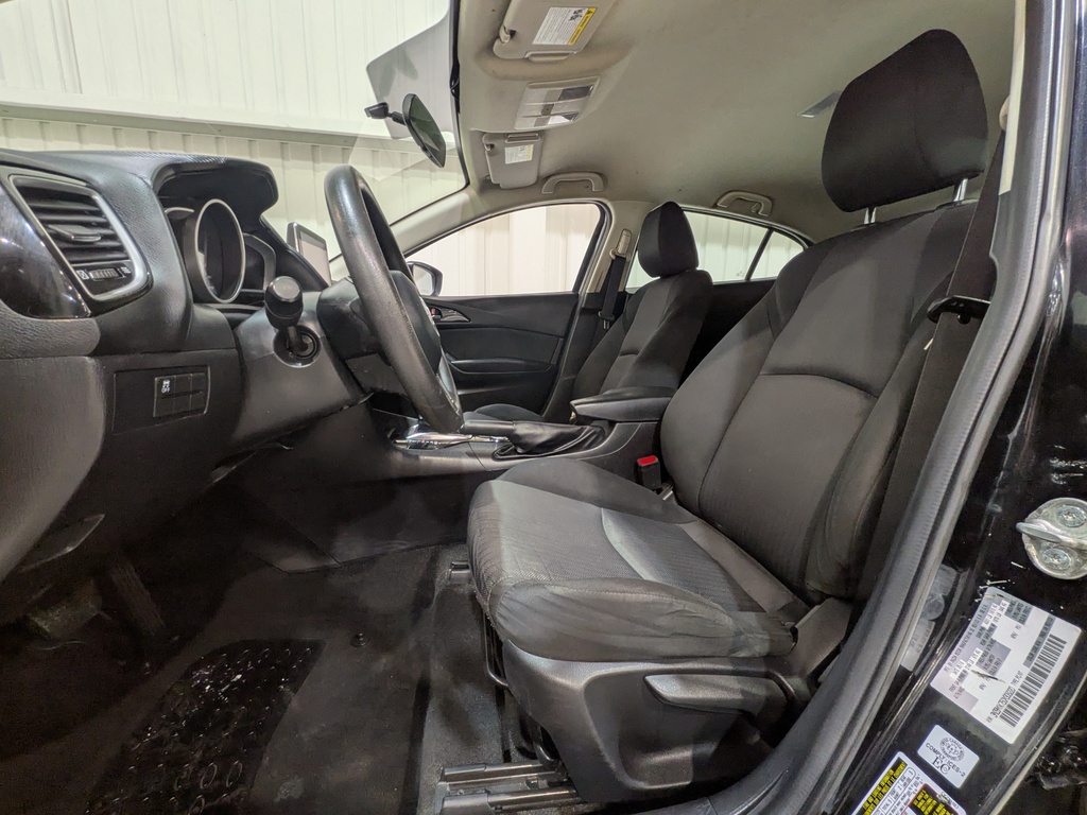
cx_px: 544
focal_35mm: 14
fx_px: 440
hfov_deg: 102.1
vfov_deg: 85.7
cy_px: 408
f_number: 2.2
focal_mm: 1.83
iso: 117
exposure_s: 1/50
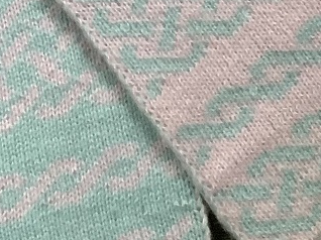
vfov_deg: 13.8
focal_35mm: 104
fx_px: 964
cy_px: -50
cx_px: 97
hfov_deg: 18.8
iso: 640
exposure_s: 1/30
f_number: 2.4
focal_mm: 3.3
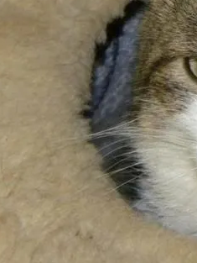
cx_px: 297
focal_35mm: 330
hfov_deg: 4.5
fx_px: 2502
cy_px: 41
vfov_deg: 6.0
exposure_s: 1/30
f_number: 4.5
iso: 400
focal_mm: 23
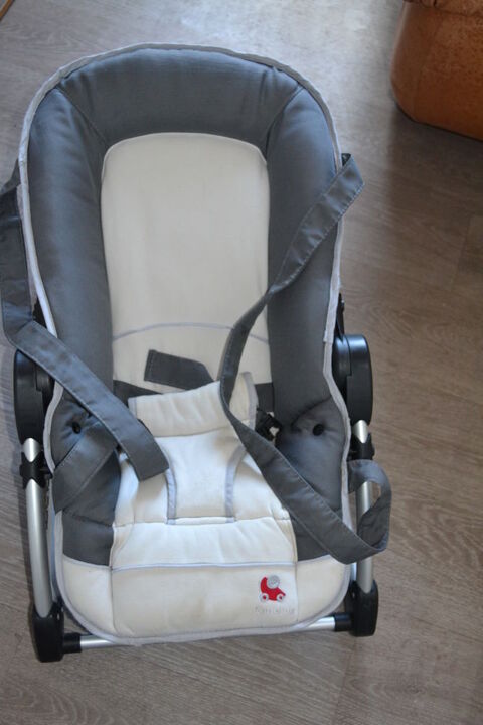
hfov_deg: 34.2
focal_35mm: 39
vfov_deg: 49.6
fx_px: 785
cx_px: 242
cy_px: 362
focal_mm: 26
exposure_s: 1/60
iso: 1600
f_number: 4.2
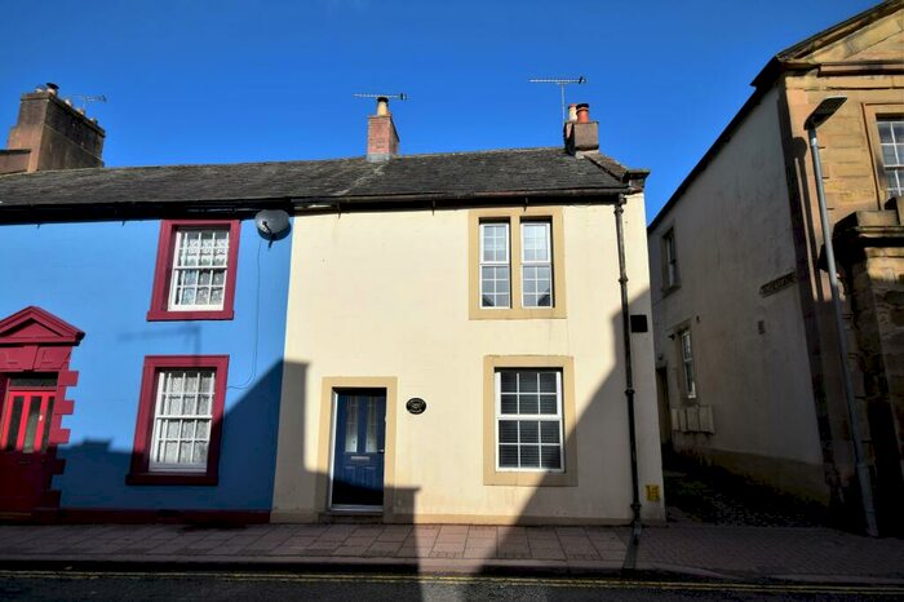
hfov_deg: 85.4
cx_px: 452
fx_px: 489
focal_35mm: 20
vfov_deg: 63.2
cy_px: 301
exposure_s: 1/400
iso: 200
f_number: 10
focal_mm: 13
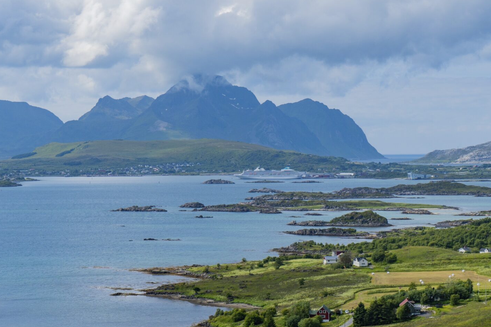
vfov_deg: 14.4
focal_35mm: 95
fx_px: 1296
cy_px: 177
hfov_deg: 21.5
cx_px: 223
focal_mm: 68
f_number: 14
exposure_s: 1/400
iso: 320
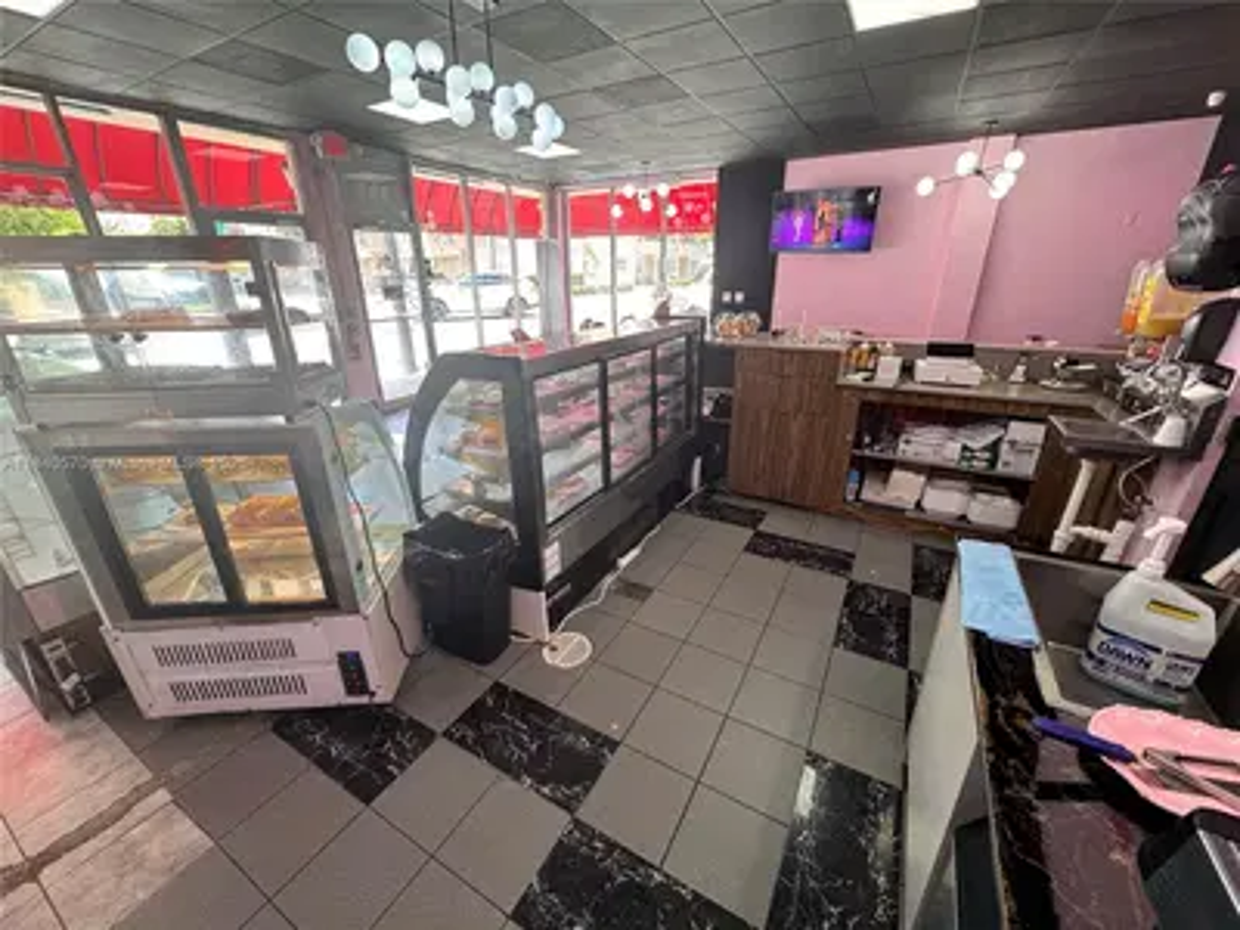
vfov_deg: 85.7
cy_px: 465
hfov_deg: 102.1
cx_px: 620
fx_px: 502
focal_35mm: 14
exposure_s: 1/120
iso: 125
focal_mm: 2.22
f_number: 2.2
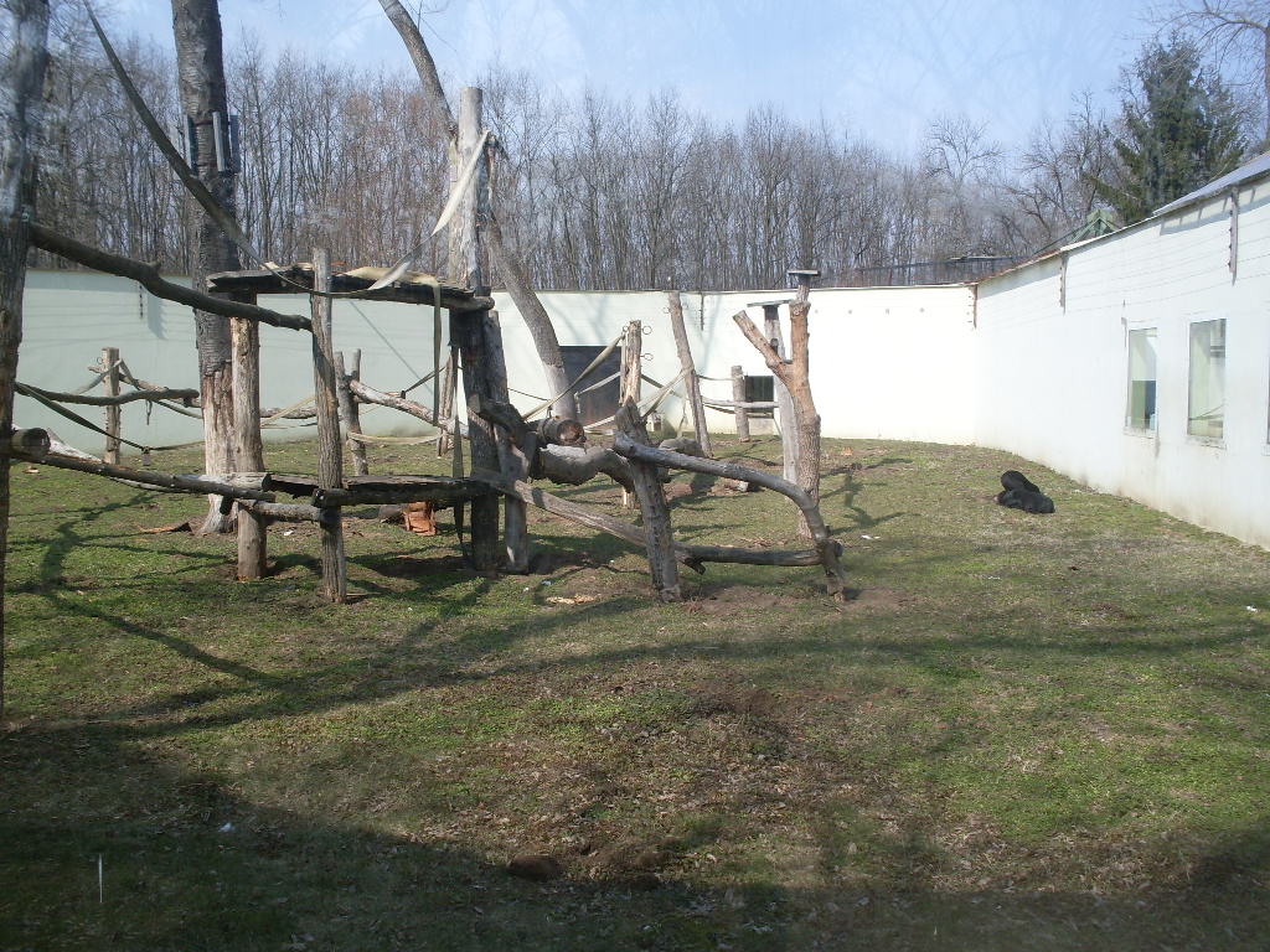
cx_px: 635
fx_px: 1394
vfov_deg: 37.7
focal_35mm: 38
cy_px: 476
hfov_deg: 49.0
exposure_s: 1/125
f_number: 8.4
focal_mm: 6.3
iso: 80
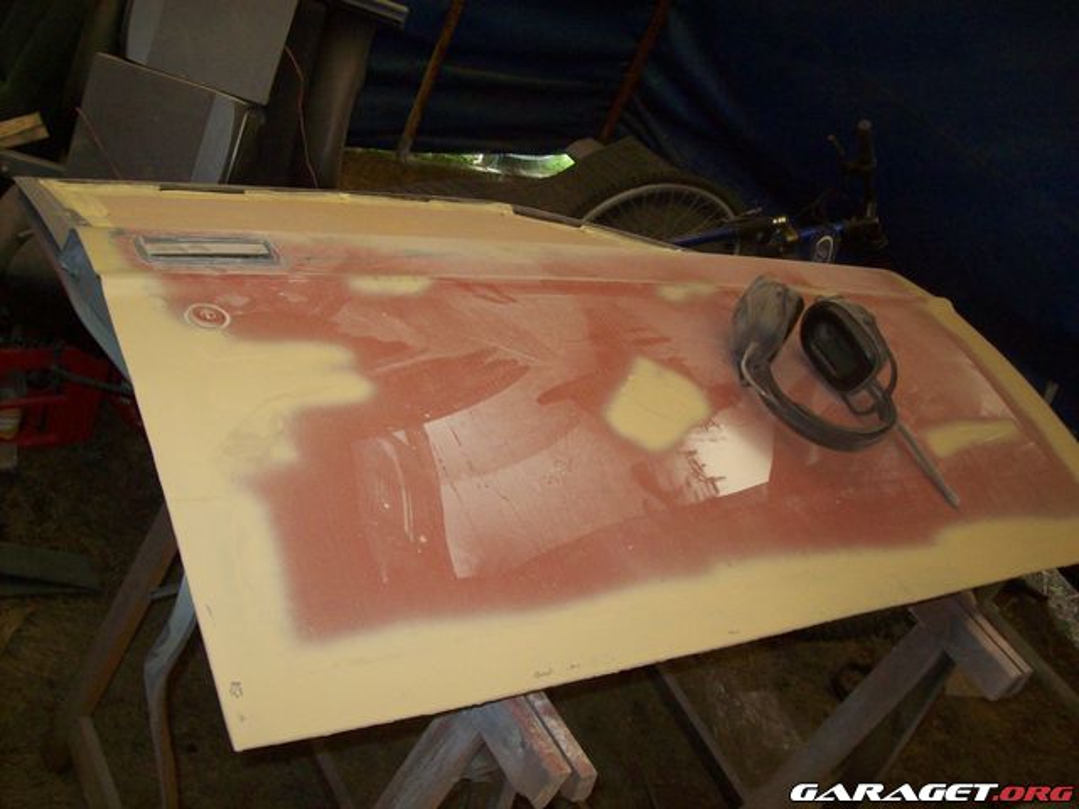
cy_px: 404
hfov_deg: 51.4
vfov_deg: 39.7
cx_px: 540
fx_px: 1122
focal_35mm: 36
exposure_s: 1/64
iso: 200
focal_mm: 6
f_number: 2.7
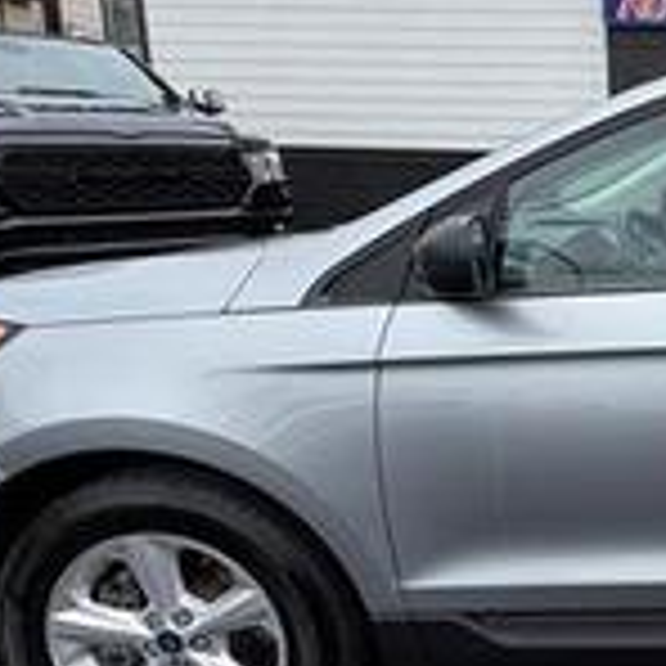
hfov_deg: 29.6
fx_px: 914
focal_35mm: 42
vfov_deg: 40.0
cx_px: 922
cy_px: 324
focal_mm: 2.22
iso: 50
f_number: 2.2
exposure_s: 1/709
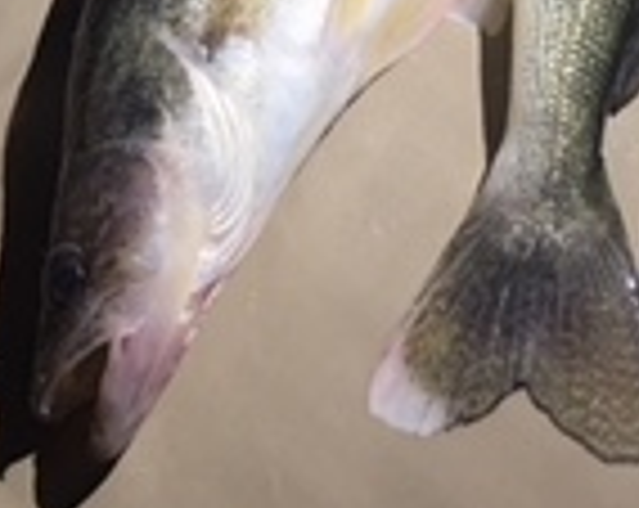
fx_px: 2416
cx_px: 585
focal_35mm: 128
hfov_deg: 14.9
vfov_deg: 11.1
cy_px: -450
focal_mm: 4.15
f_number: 2.2
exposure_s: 1/30
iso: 40
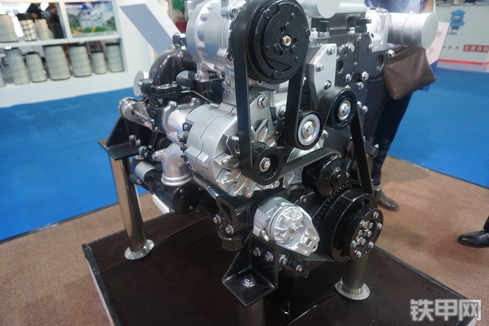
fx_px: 326
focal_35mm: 24
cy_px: 163
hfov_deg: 73.8
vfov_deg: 53.1
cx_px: 244
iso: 400
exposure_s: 1/60
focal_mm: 16
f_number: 4
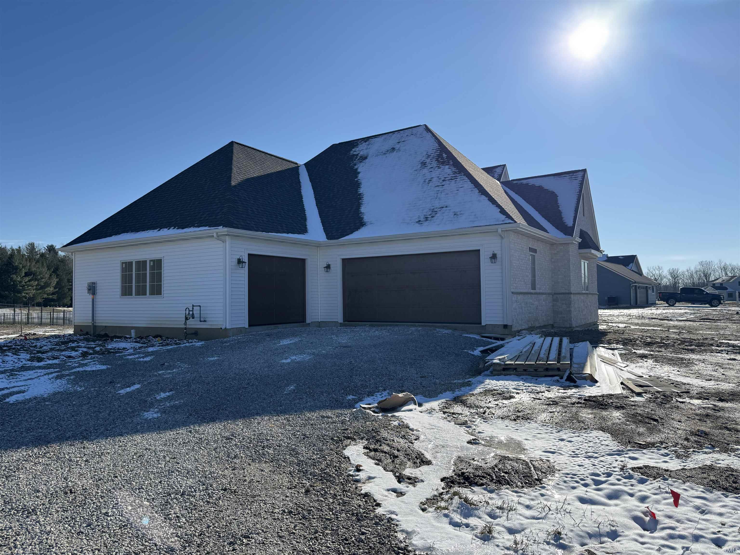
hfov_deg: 71.6
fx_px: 513
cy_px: 278
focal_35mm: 24
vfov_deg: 56.8
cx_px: 370
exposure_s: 1/3096
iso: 80
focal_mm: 6.76
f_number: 1.78
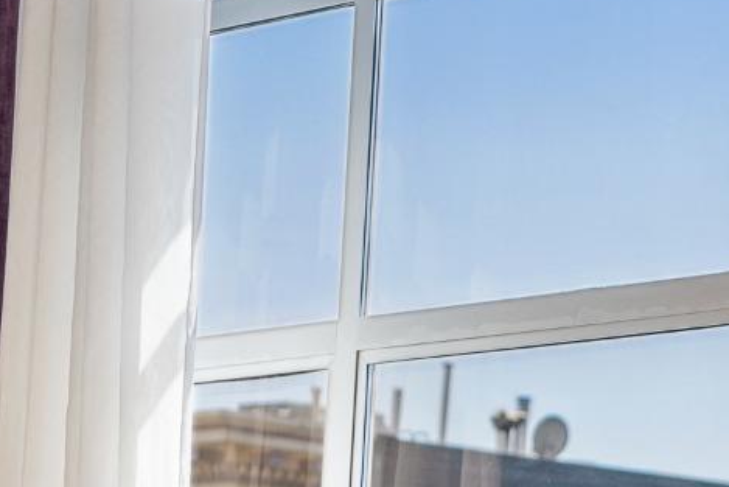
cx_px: 990
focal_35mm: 195
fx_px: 3950
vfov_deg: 7.0
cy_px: 282
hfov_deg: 10.3
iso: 125
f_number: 4.5
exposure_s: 1/400
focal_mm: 61
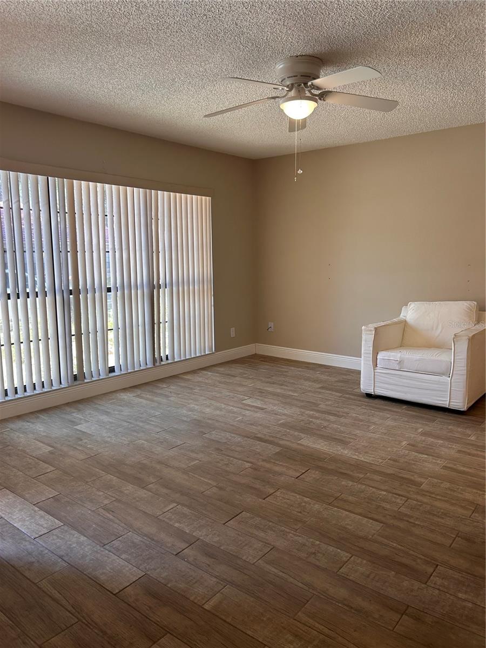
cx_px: 243
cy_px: 324
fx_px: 487
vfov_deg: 67.3
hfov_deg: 53.1
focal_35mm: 26
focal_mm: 5.7
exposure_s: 1/120
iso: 100
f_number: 1.5
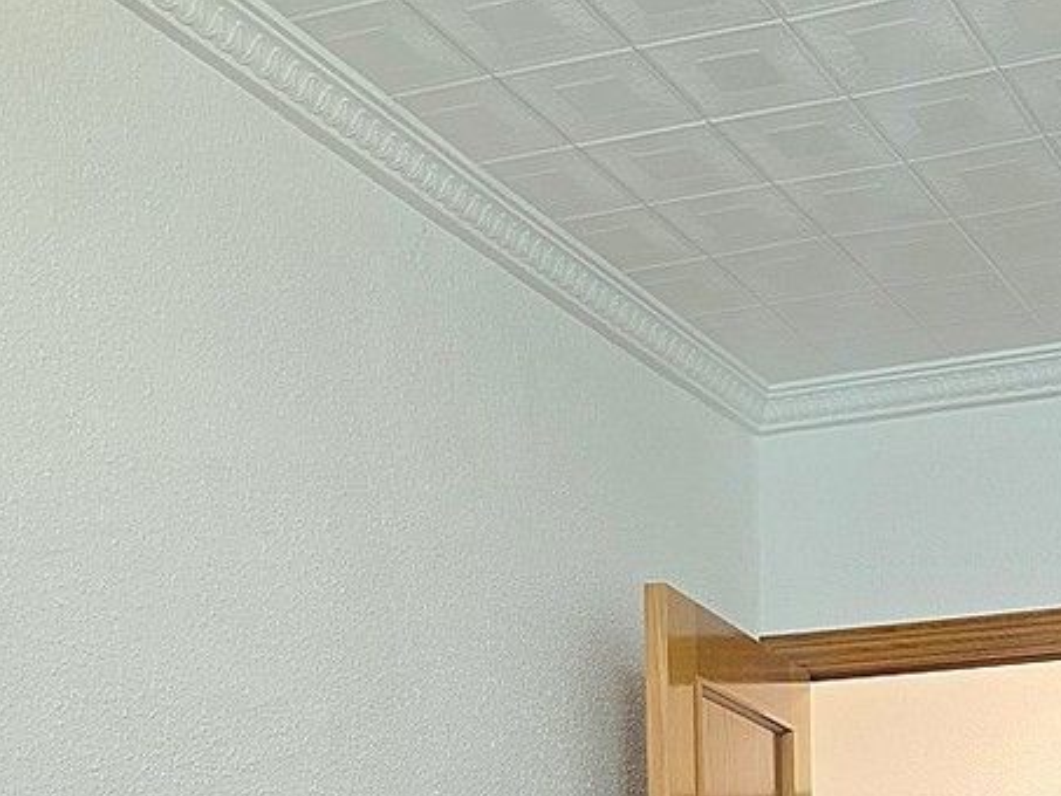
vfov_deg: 20.1
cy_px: 1114
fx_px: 1993
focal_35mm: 65
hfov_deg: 28.8
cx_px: 927
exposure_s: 1/100
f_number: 1.7
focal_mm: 6.3
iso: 320
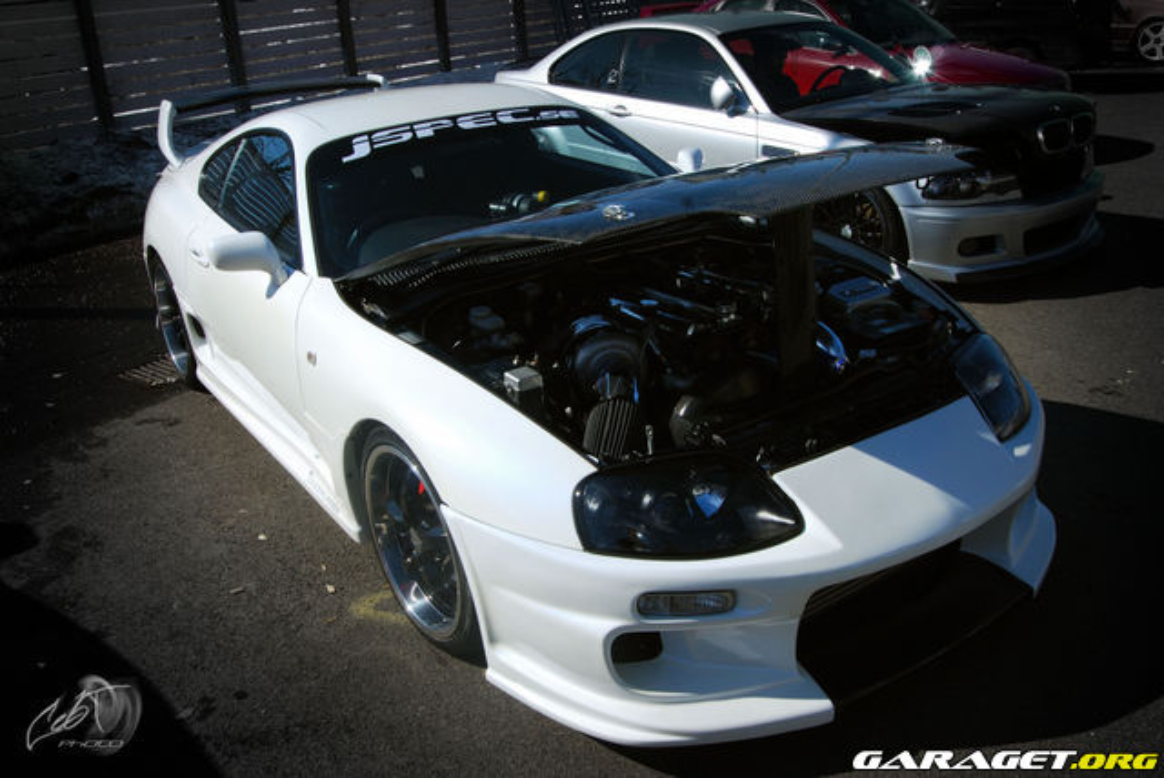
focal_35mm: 33
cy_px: 389
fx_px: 1068
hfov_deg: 57.2
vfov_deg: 40.0
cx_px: 582
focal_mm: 22
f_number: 13
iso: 200
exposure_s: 1/250
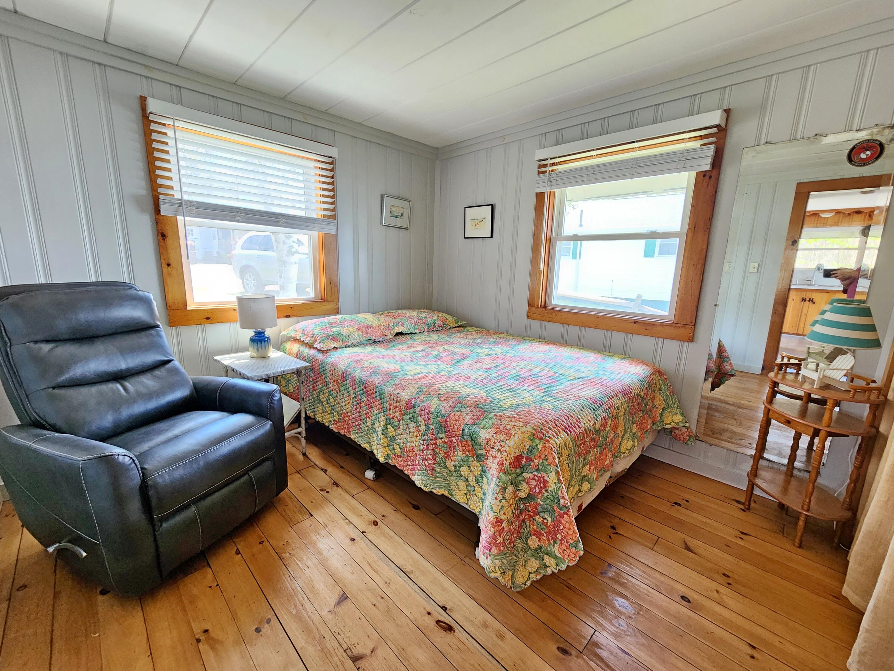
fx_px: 336
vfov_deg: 89.9
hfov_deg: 106.2
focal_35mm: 13
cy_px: 336
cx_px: 447
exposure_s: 1/60
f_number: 2.2
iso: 320
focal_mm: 2.2
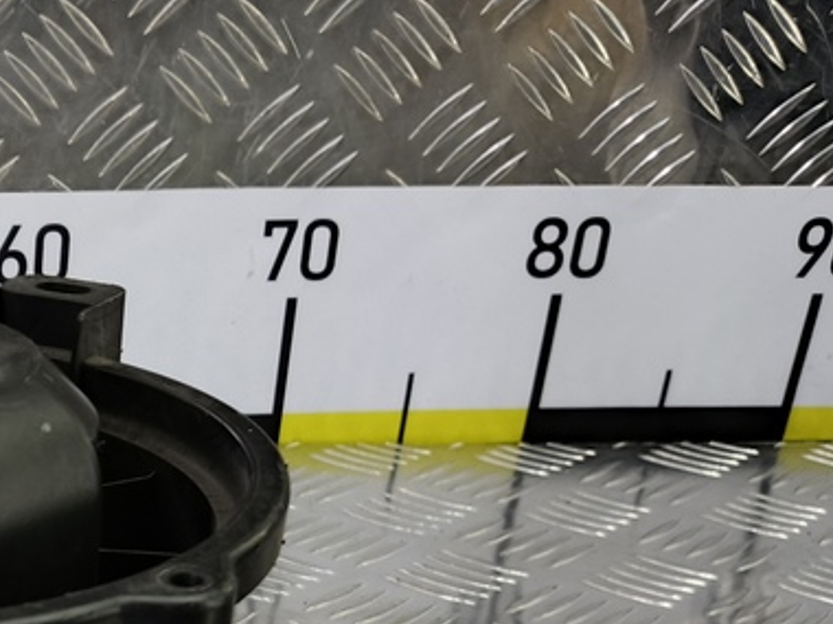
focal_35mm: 62
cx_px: -175
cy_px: 812
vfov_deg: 21.4
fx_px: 1492
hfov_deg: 27.3
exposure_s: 1/33.3
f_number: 1.6
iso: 129
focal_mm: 4.11
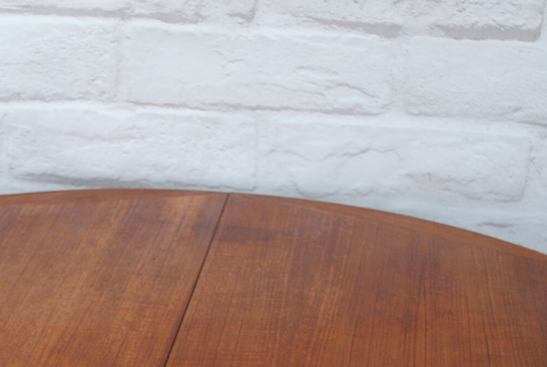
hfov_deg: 21.1
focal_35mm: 96
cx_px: 152
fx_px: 1461
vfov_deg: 13.7
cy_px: 484
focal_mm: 22
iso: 200
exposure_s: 1/100
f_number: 5
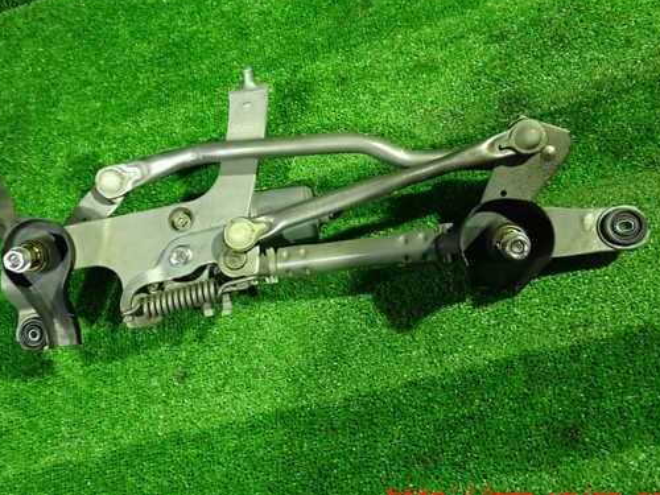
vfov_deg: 39.6
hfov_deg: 51.2
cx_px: 290
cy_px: 219
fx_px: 686
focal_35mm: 36
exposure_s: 1/30
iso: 800
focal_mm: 5.4
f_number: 2.3
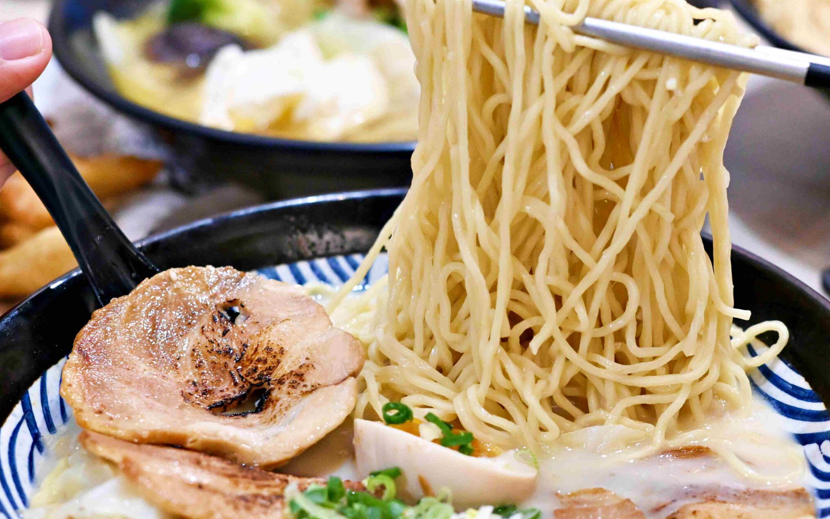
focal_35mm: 97
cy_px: 308
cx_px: 473
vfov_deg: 13.5
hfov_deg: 21.4
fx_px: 2194
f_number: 3.2
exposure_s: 1/160
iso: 3200
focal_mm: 50
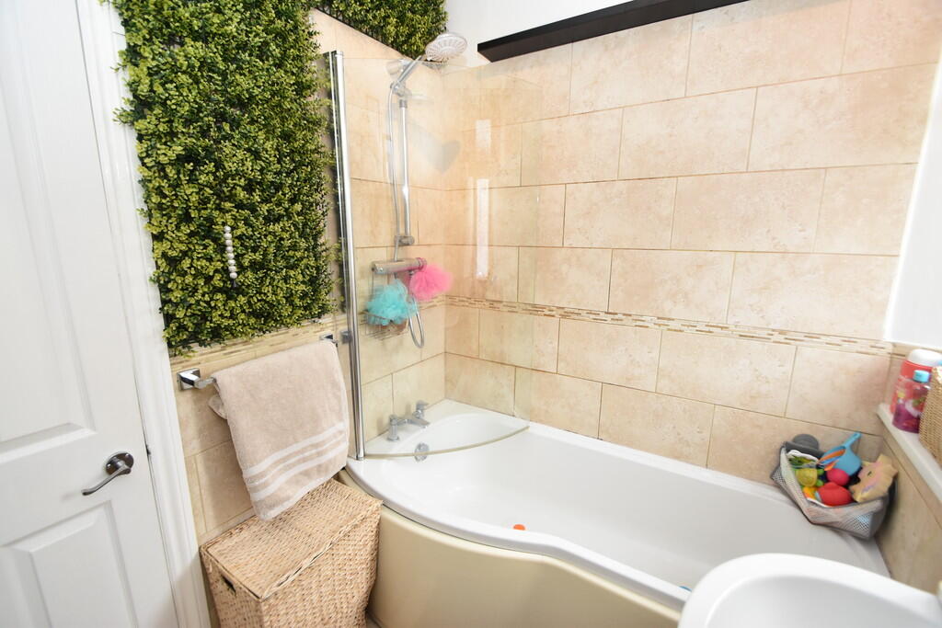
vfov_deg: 77.3
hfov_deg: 100.4
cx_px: 471
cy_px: 314
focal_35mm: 15
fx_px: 393
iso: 800
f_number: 5
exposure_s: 1/100
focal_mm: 10
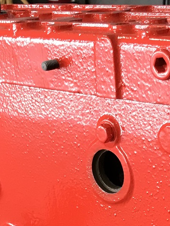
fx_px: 668
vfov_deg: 18.6
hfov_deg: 14.5
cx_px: 108
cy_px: 241
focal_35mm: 102
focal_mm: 3.99
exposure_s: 1/17
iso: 40
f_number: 1.8
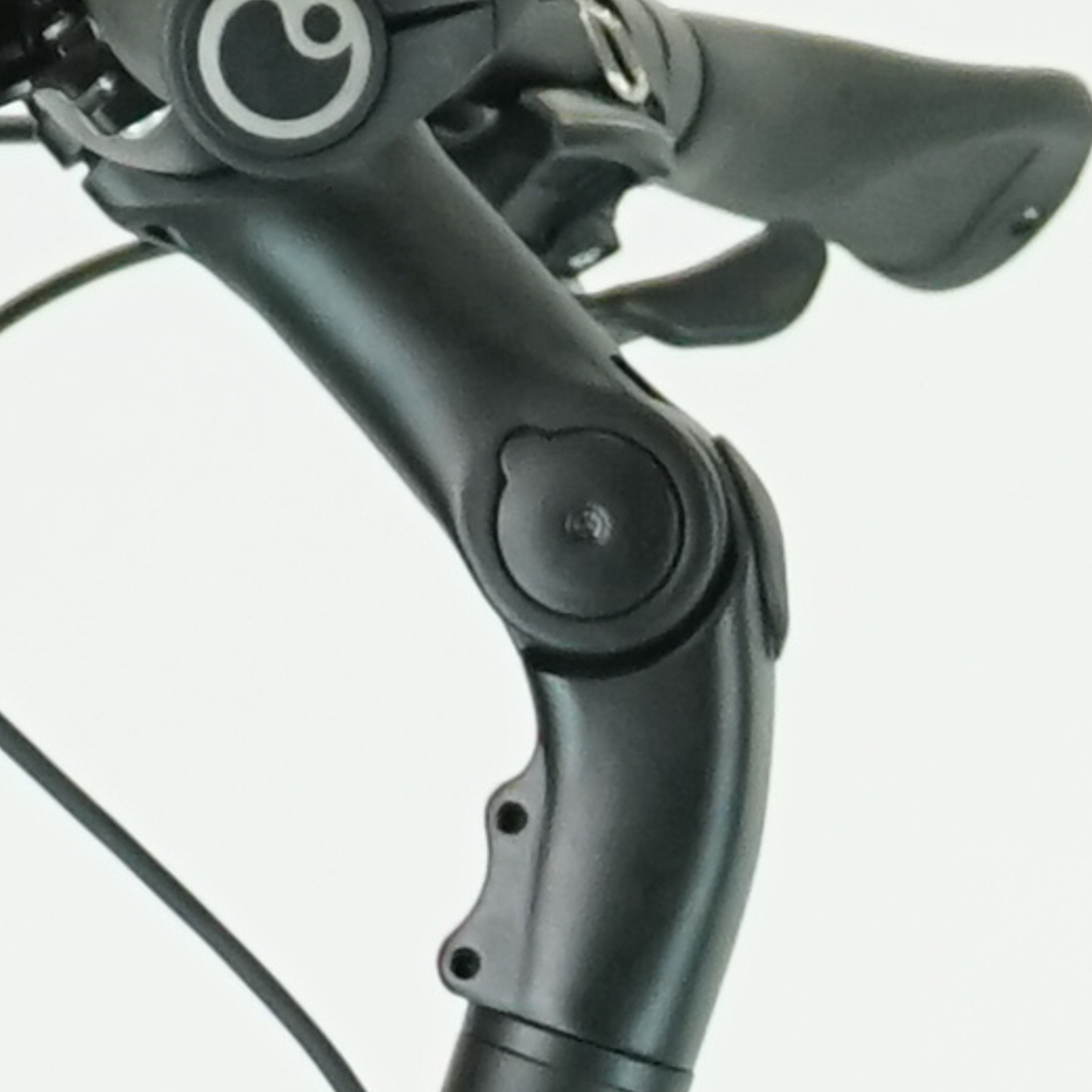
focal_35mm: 530
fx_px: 18916
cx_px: 2734
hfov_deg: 3.3
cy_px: 3618
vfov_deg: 3.2
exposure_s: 1/200
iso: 1600
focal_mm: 54
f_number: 5.6
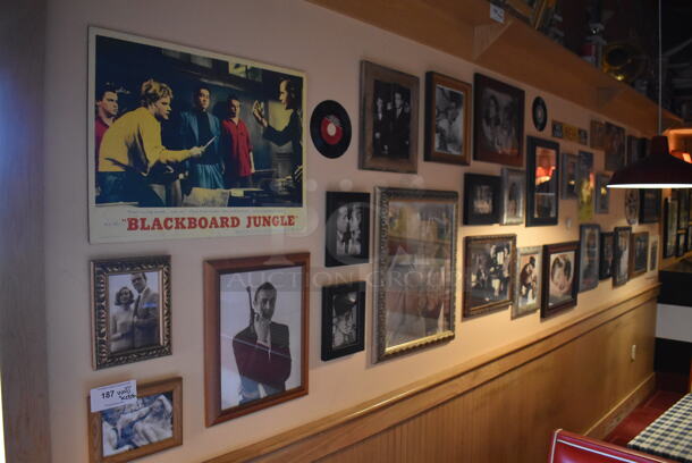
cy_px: 232
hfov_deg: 67.3
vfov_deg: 48.0
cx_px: 346
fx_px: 519
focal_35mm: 27
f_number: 3.5
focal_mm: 18
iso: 4000
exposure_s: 1/125
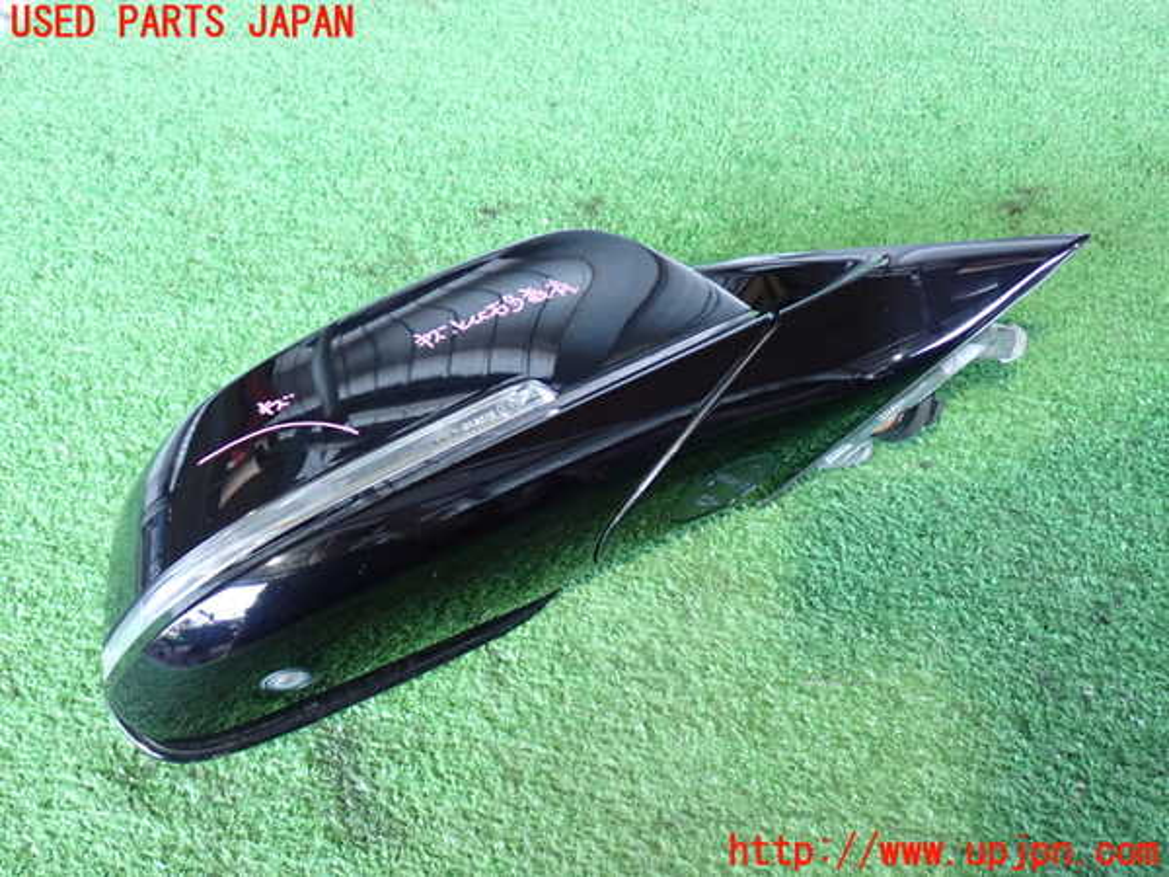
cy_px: 438
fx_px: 1283
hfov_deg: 49.0
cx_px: 584
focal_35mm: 38
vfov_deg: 37.7
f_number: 2.7
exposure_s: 1/30
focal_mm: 6.83
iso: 800
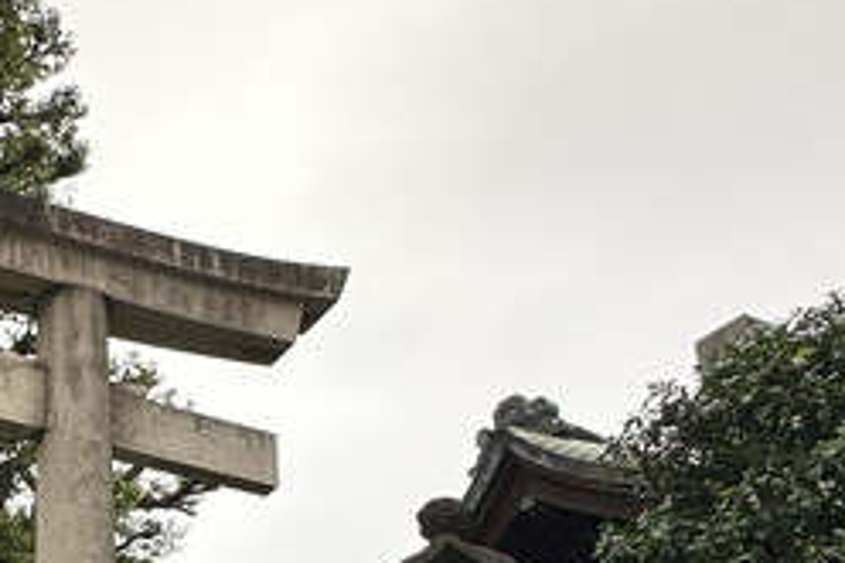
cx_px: -3
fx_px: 1102
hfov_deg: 37.4
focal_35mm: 47
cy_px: 727
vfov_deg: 24.9
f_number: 2.2
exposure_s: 1/344
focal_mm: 2.22
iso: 40
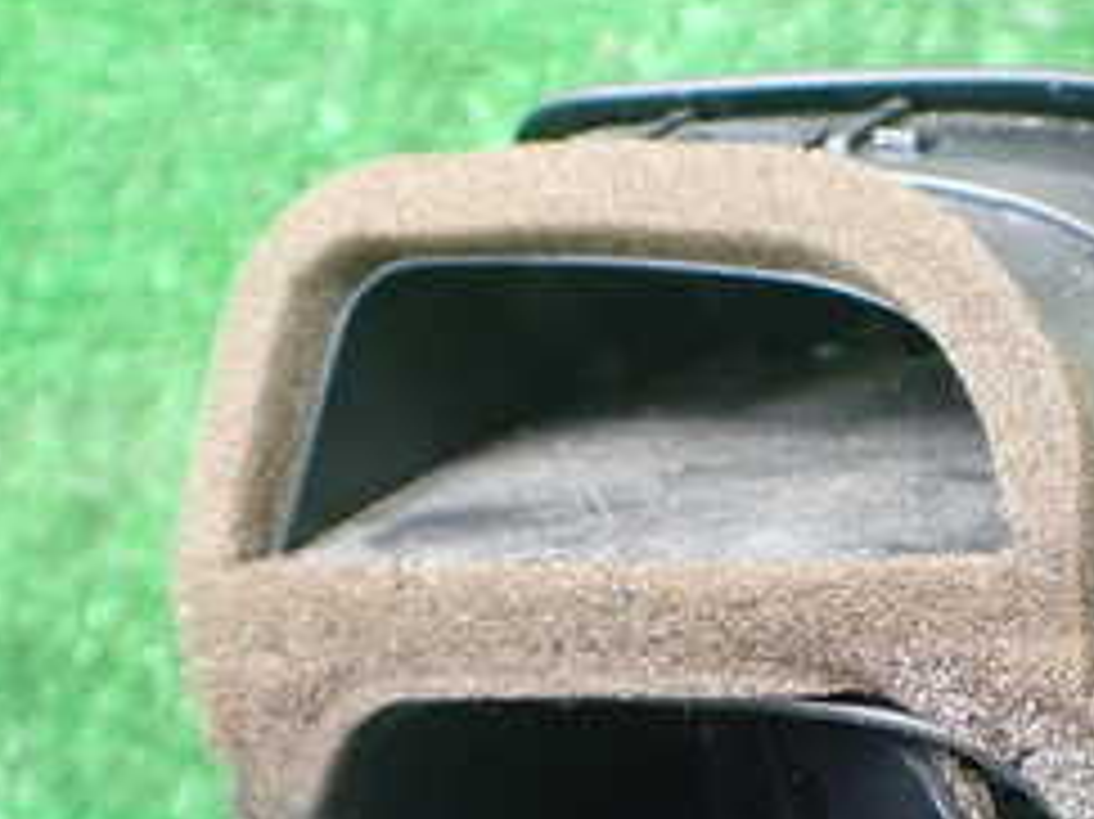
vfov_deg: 19.4
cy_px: 770
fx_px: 2338
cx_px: 954
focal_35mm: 74
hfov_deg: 25.6
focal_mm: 5.4
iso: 800
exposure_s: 1/125
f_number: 2.3
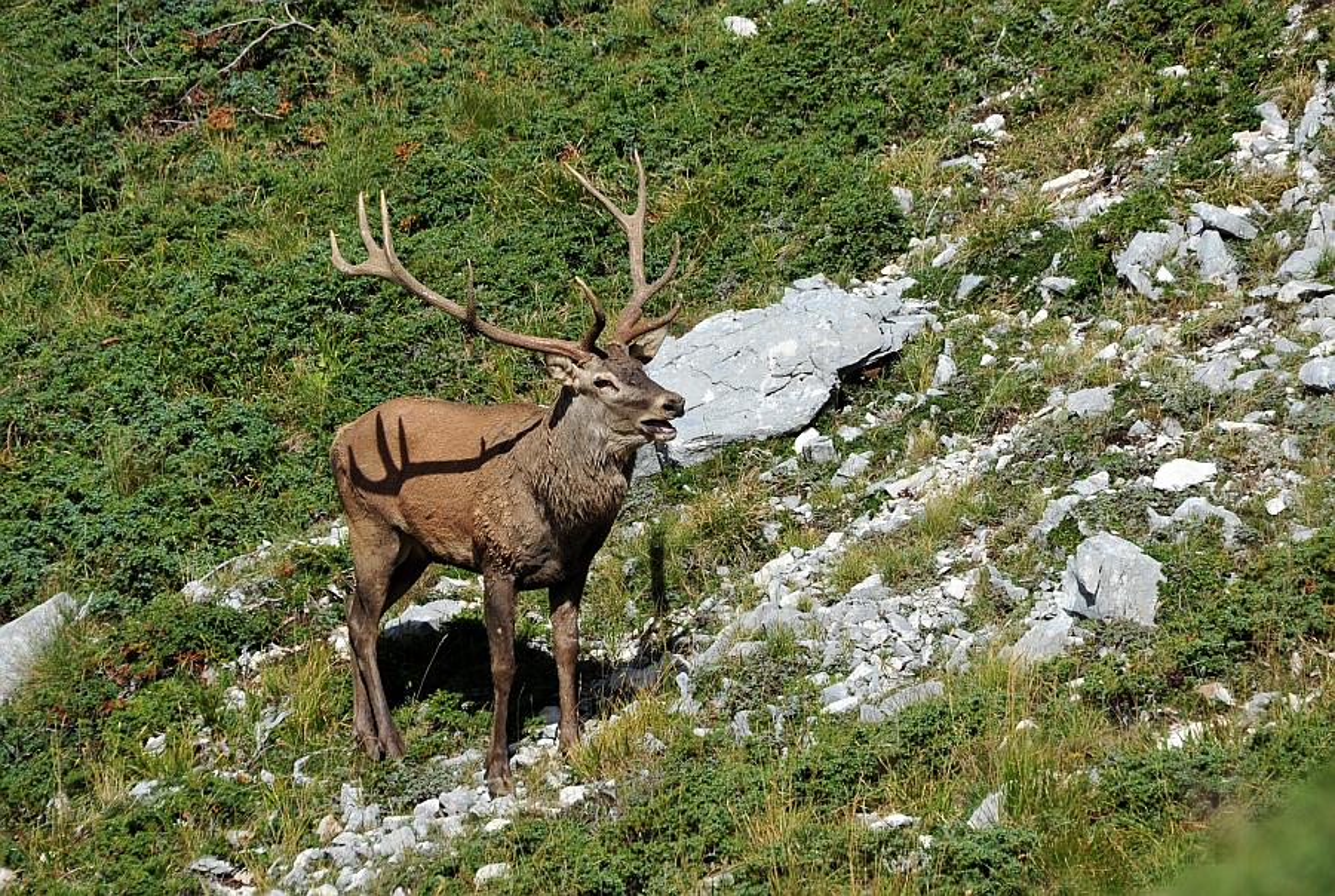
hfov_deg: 4.1
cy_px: 448
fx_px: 18578
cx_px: 668
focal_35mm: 500
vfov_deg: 2.8
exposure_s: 1/500
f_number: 11
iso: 250
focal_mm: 500
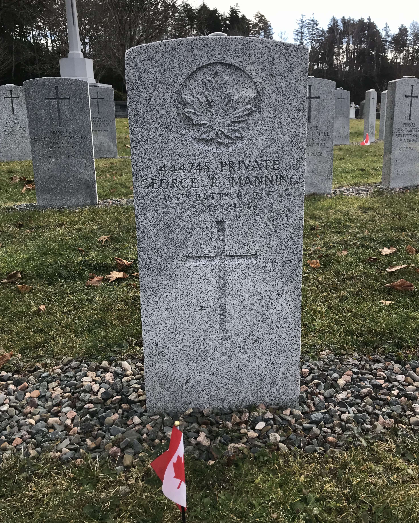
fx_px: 465
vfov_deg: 58.7
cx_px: 211
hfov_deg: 48.5
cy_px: 250
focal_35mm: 30
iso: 20
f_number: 1.8
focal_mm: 3.99
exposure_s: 1/665
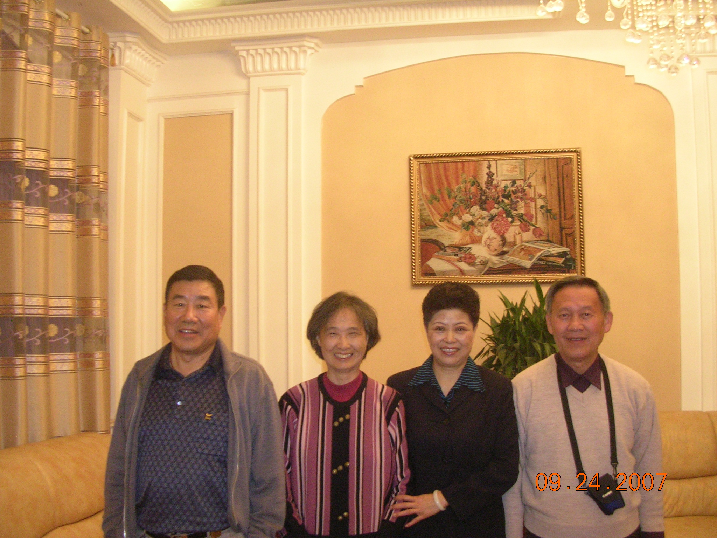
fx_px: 787
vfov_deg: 37.7
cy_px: 269
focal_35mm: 38
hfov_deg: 49.0
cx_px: 358
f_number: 2.8
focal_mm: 5.8
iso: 195
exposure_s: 1/28.5
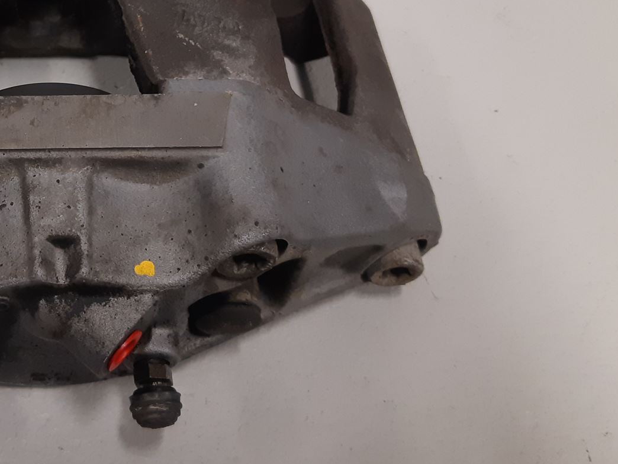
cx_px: 38
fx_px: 911
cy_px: 91
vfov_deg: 28.0
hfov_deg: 34.9
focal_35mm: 51
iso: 160
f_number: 1.7
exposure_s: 1/50
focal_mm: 3.93
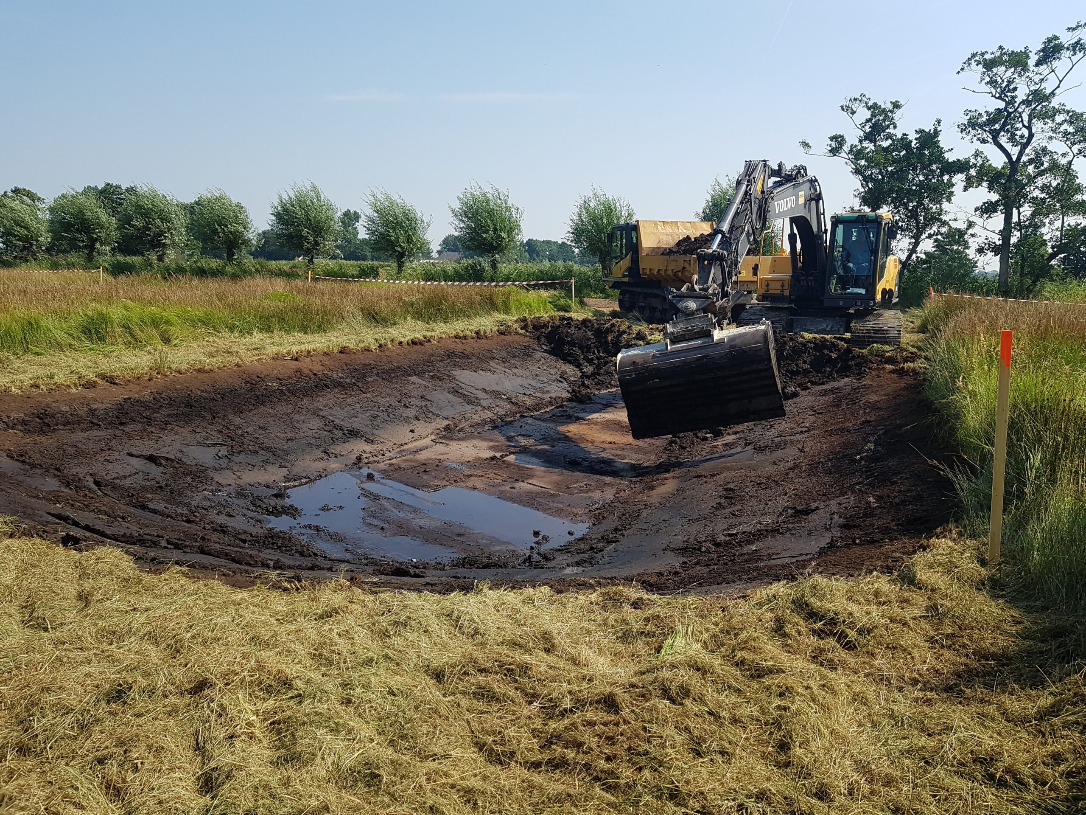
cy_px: 408
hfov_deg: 67.3
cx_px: 543
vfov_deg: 53.1
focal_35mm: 26
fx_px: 816
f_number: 1.7
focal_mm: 4.2
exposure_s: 1/1788
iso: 50
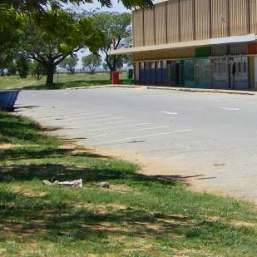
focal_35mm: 132
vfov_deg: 13.2
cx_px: 416
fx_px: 1109
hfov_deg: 12.4
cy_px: 52
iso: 80
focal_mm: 8.1
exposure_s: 1/200
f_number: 7.8
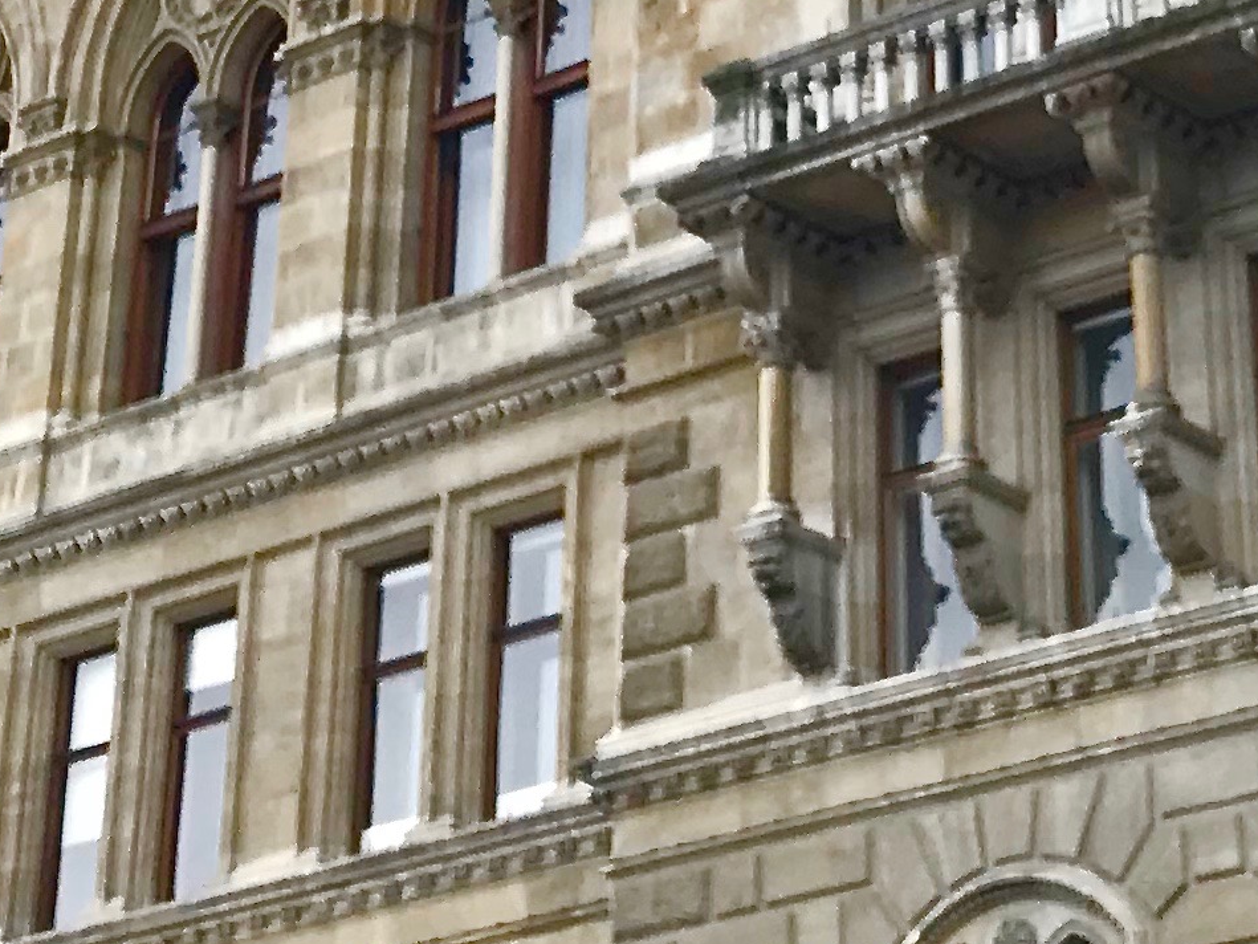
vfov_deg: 11.9
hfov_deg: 16.5
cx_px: 895
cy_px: -512
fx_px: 4325
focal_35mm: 119
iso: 20
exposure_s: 1/252
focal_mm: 3.99
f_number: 1.8
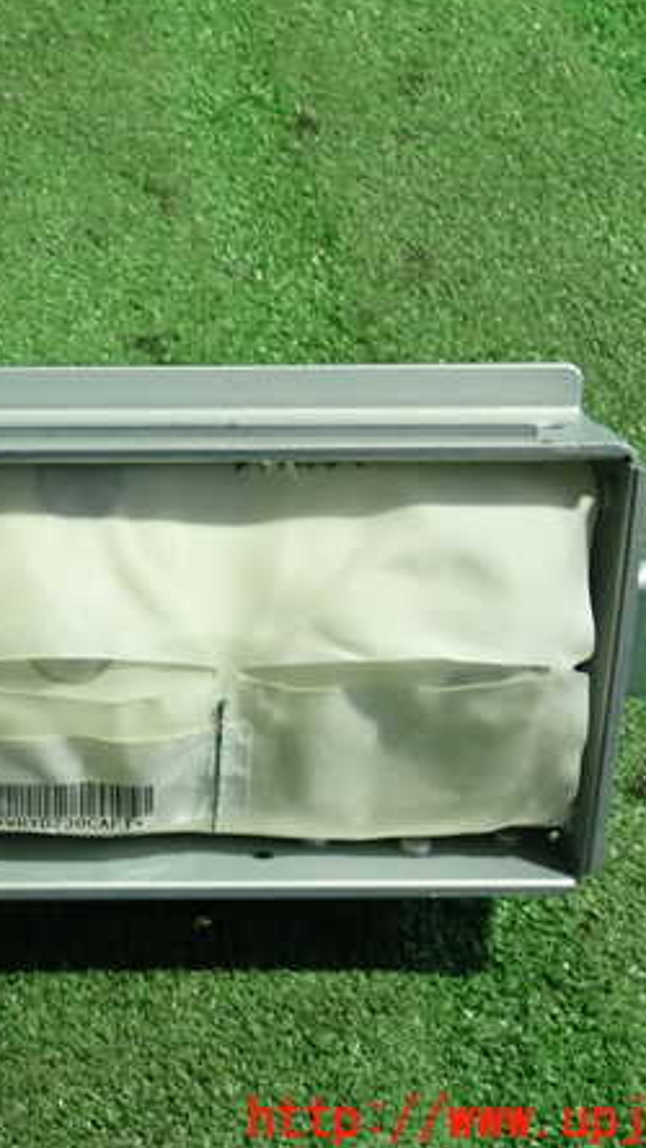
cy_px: 571
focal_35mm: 56
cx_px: 57
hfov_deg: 21.0
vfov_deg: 37.2
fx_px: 1704
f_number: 2.7
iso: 640
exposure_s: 1/40
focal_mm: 6.86
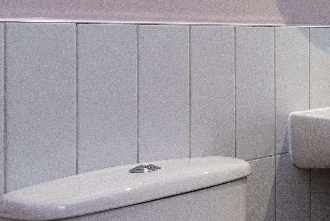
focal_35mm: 68
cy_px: 61
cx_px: 555
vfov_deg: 19.9
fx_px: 624
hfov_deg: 21.8
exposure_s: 1/6
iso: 100
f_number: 14
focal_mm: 16
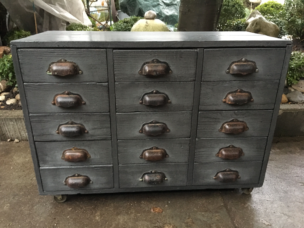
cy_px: 114
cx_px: 152
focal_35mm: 29
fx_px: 255
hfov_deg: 61.7
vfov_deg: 48.2
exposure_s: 1/17
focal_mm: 4.15
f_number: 2.2
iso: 250
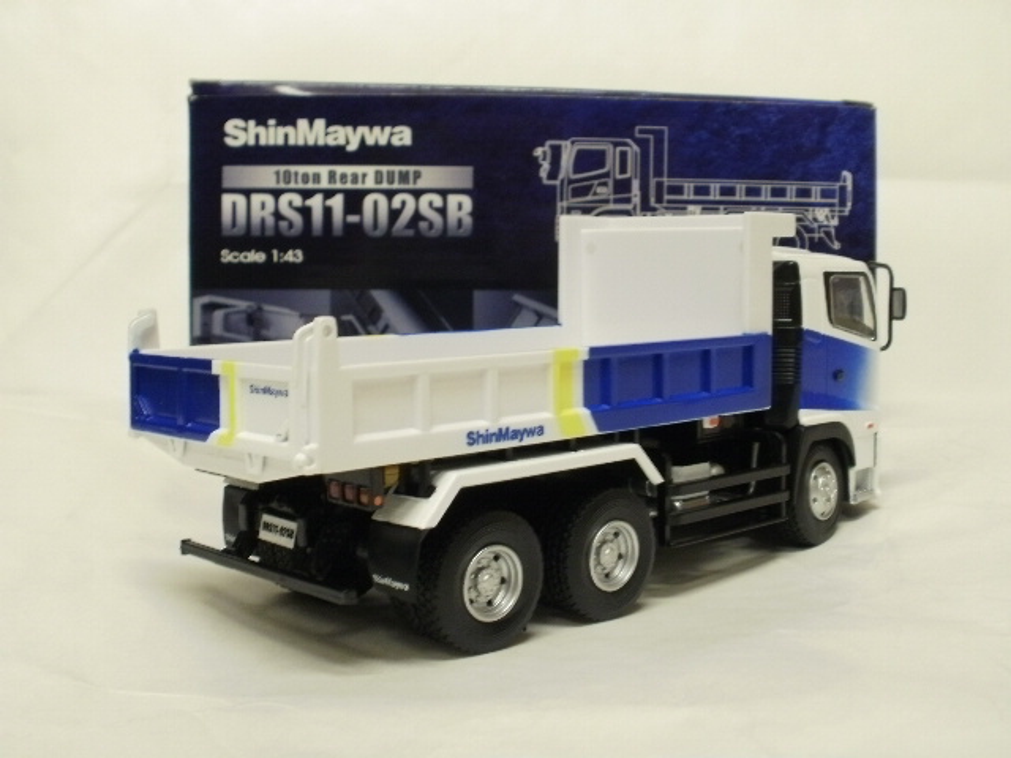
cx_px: 506
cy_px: 379
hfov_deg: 42.9
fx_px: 1285
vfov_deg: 32.9
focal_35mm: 44
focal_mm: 7.7
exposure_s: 1/8
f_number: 4
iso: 125
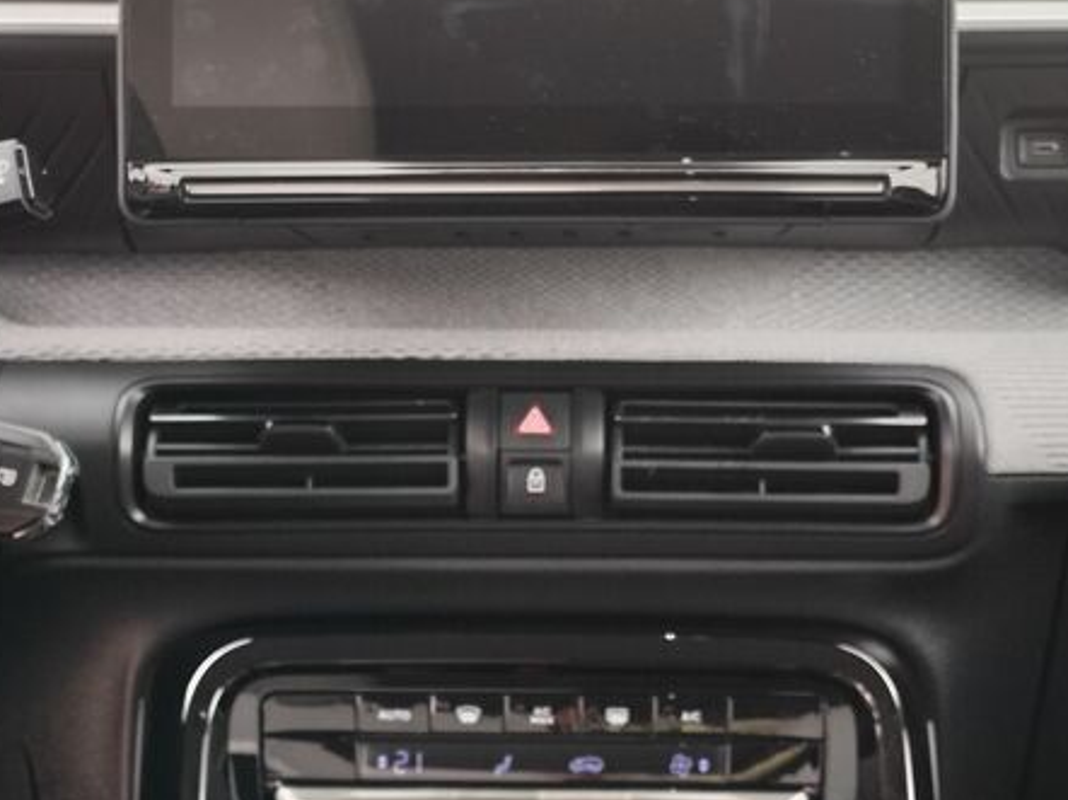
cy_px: 280
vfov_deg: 16.4
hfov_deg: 21.8
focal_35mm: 90
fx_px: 2775
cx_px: 524
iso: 320
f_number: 1.9
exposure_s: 1/100
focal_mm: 5.52
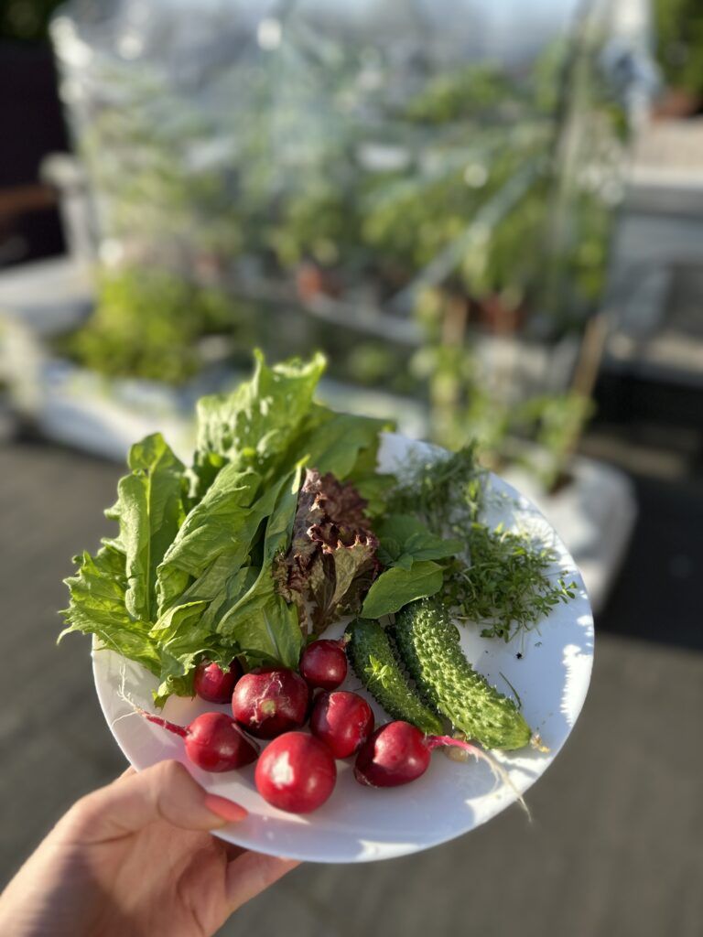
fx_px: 650
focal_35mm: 24
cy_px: 468
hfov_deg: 56.8
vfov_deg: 71.6
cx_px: 352
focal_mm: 6.86
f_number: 1.78
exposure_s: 1/1639
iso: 80
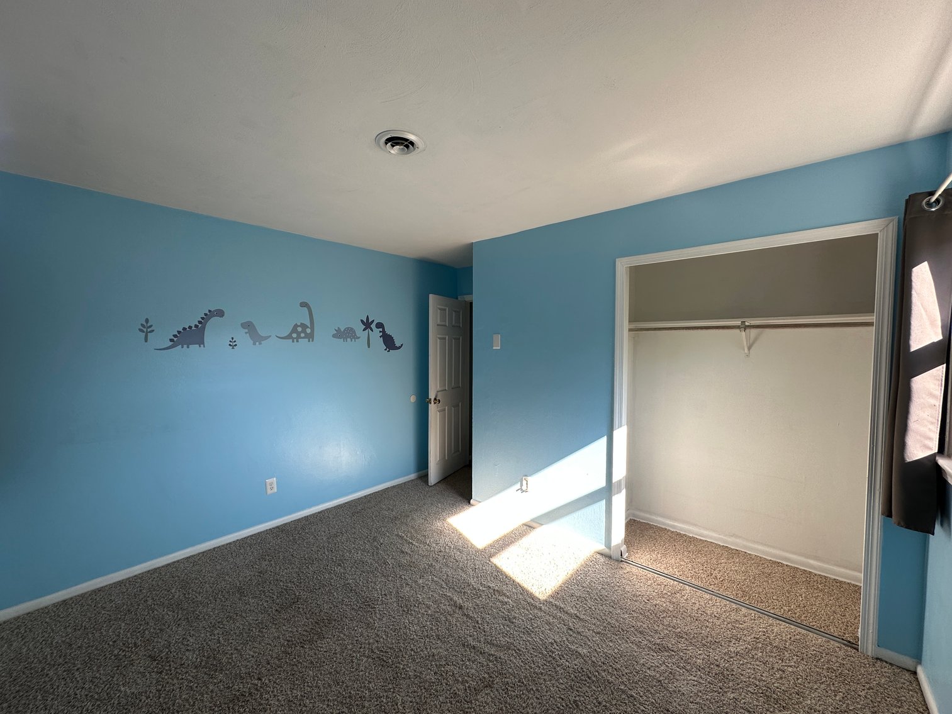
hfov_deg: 102.1
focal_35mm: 14
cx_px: 476
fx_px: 385
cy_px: 357
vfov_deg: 85.7
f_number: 2.2
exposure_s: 1/115
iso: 40
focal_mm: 2.22
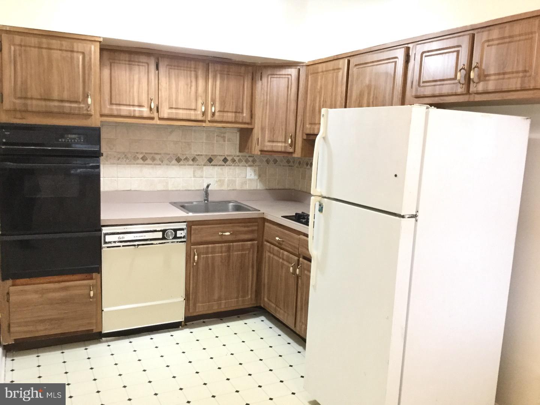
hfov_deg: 58.4
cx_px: 270
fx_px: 484
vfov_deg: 45.4
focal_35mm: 31
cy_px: 202
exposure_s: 1/20
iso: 200
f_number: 2.4
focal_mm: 3.3
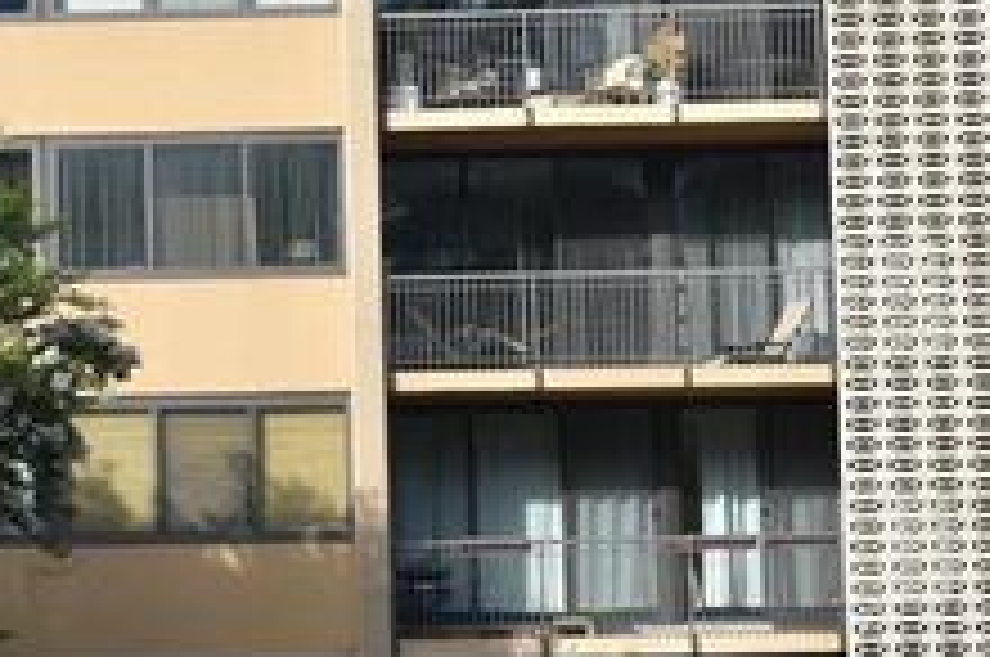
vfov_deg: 11.8
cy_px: 407
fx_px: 3185
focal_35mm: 116
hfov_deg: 17.1
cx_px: -99
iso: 200
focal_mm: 34
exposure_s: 1/250
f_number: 8
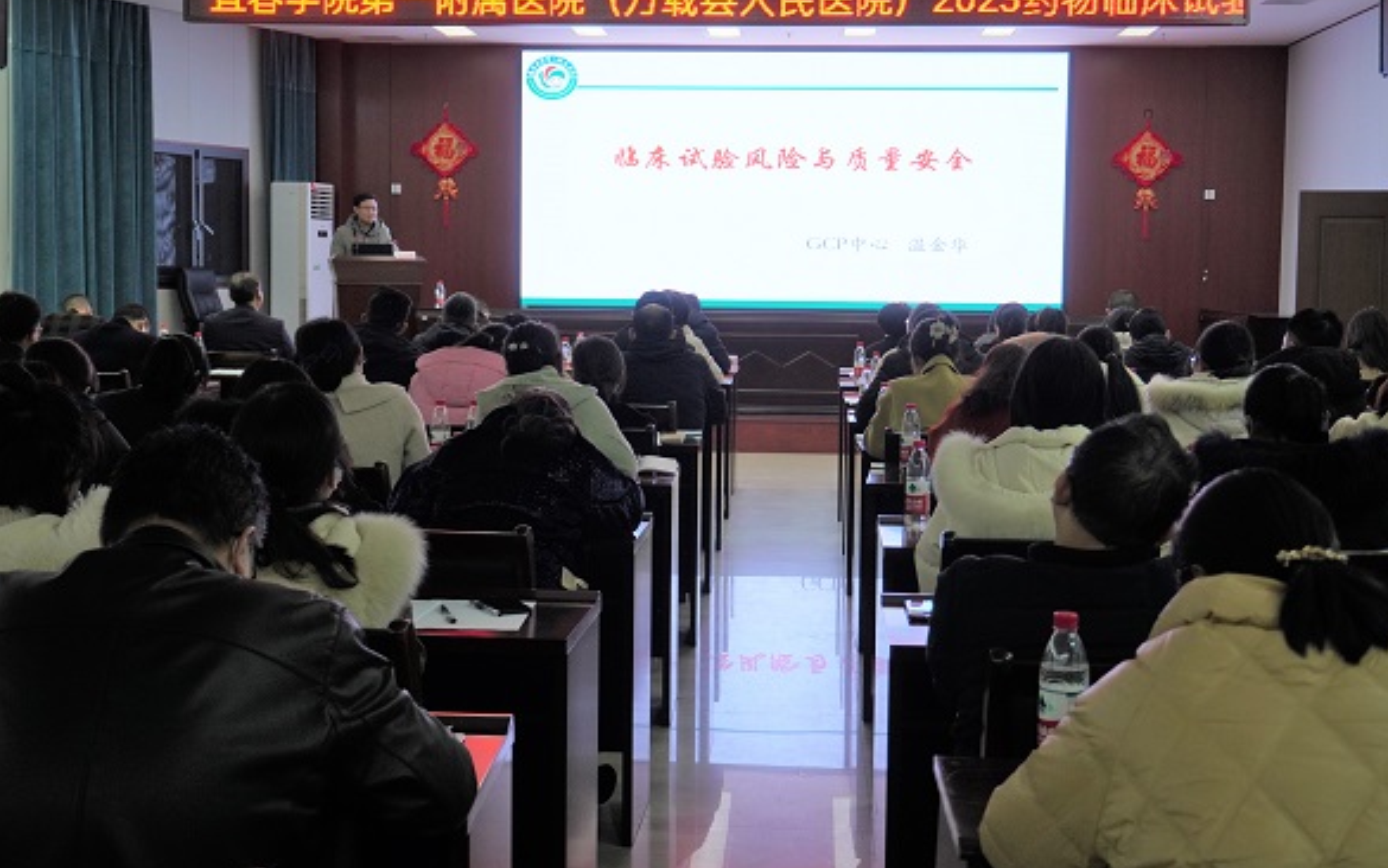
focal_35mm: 47
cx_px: 686
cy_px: 403
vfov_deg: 27.4
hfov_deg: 42.6
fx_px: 1778
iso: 500
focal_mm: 30
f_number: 5
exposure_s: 1/60
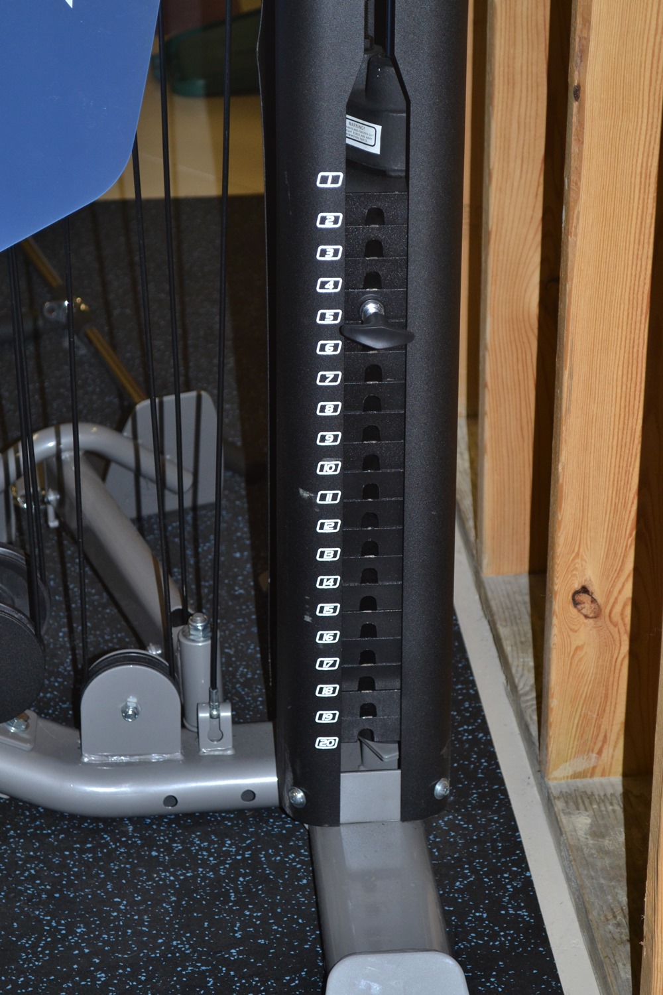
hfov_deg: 18.9
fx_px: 1989
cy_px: 498
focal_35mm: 72
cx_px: 332
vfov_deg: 28.1
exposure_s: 1/60
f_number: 5.6
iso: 400
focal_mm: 48
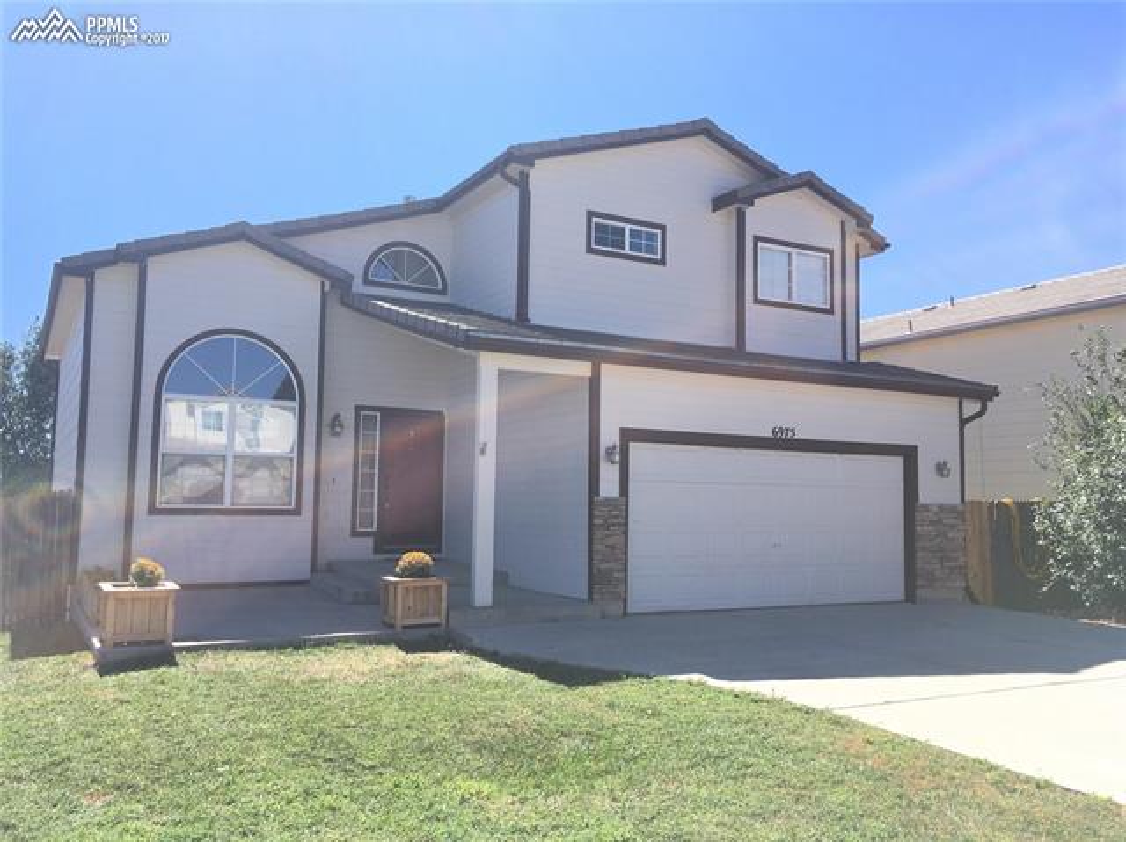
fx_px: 943
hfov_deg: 61.7
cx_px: 563
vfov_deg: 48.2
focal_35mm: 29
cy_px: 421
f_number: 2.2
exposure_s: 1/1166
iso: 25
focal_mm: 4.15
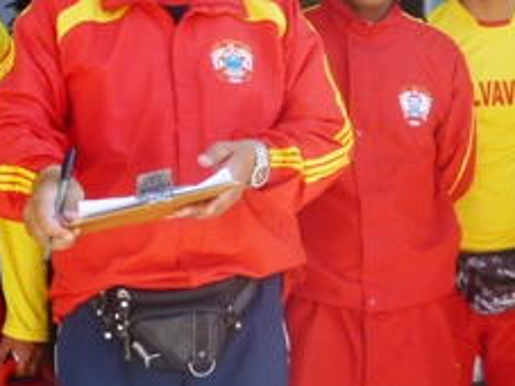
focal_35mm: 79
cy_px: 218
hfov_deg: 24.5
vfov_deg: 18.6
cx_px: 379
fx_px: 1175
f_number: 3.1
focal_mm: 5
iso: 100
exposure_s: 1/200
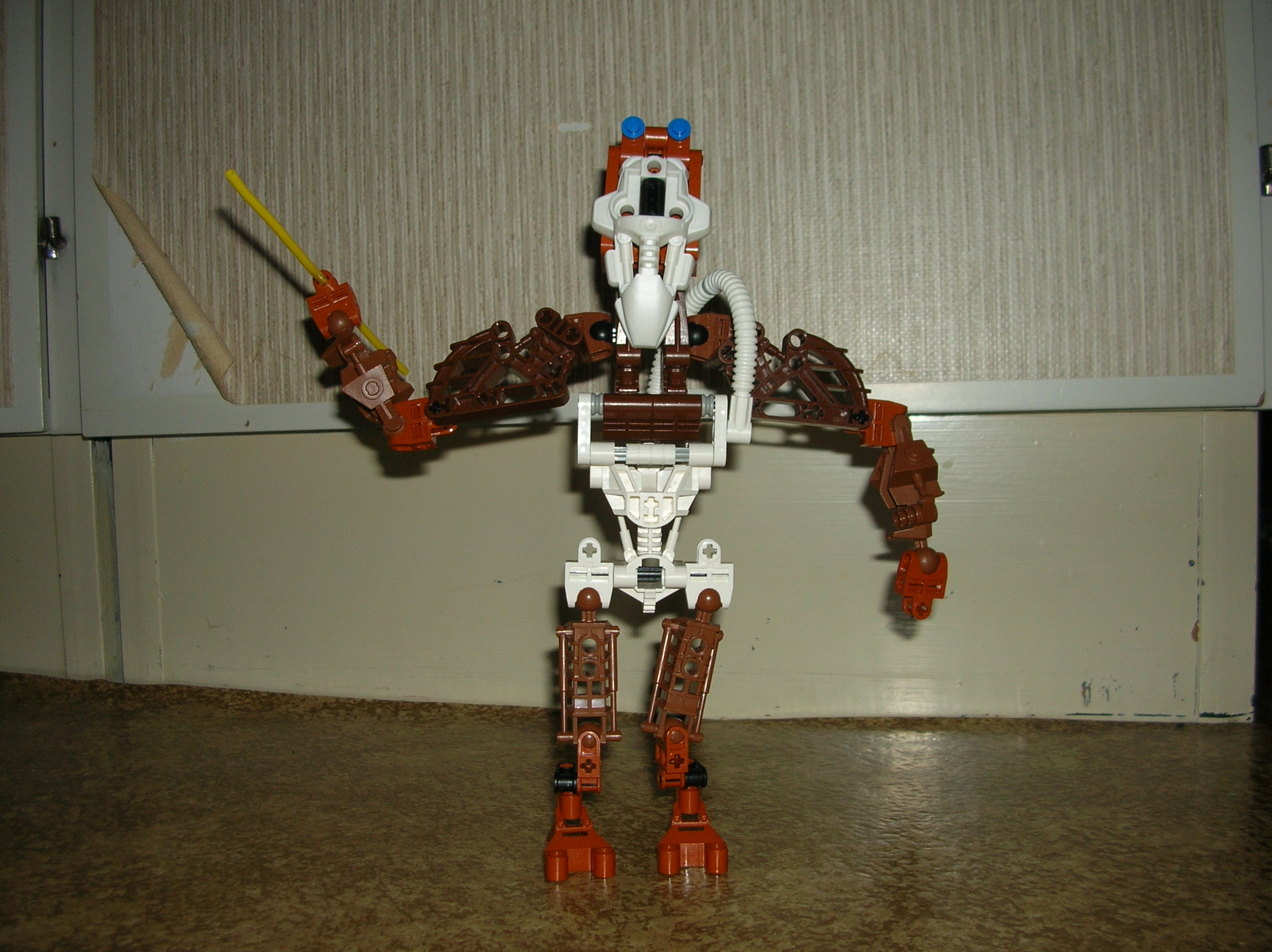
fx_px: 1285
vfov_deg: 40.6
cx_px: 636
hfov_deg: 52.7
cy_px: 476
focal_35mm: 35
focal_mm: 5.8
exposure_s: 1/60.1
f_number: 2.8
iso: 50
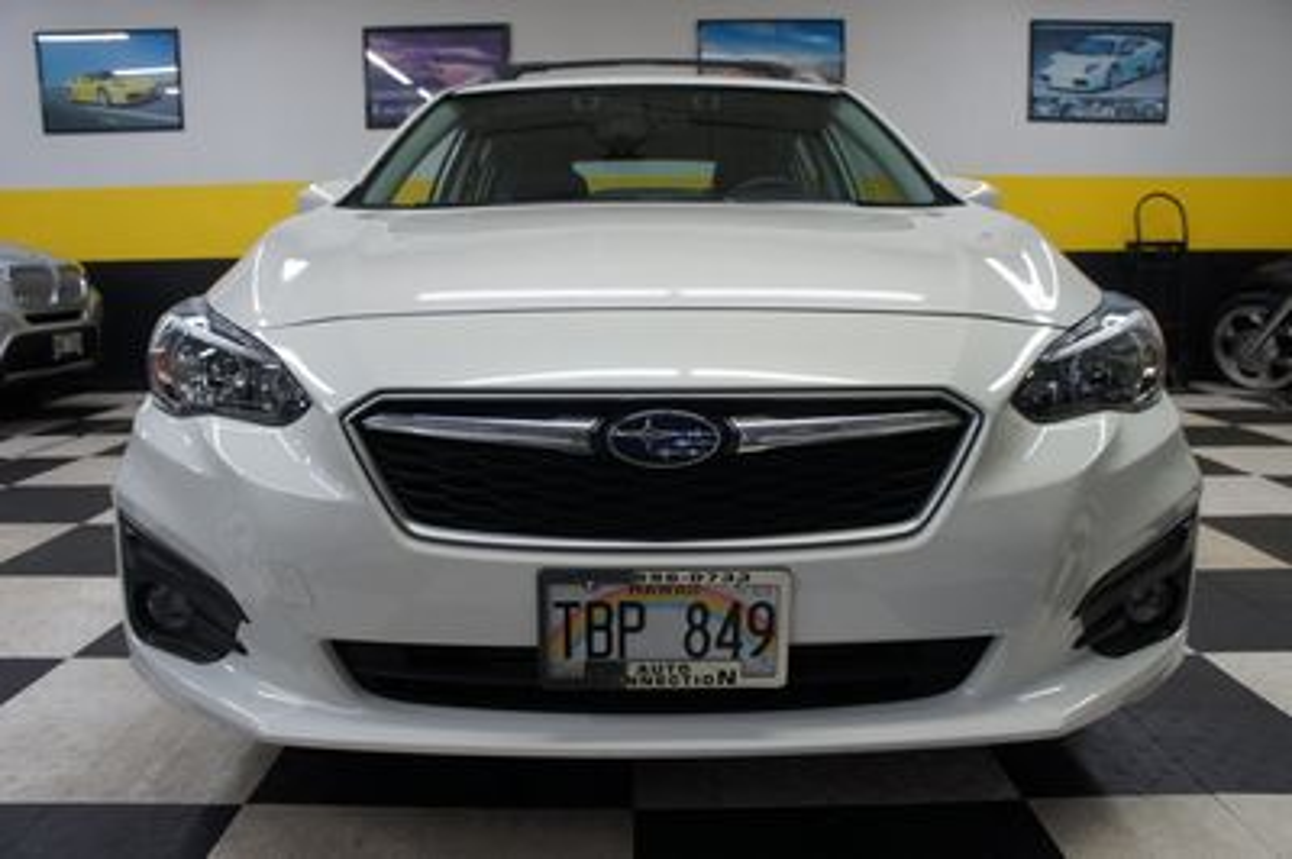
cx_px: 646
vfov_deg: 47.9
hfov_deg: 67.4
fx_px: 968
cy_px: 430
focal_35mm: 27
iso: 200
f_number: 4
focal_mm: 18
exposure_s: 1/40
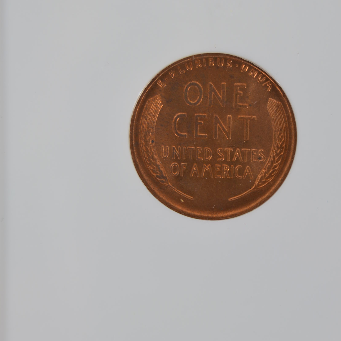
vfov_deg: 13.3
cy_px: 173
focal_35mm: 131
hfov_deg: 13.3
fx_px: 1458
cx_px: 211
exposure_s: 1/80
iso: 100
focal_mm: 55
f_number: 5.6
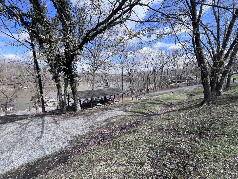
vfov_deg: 89.9
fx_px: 89
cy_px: 90
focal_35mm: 13
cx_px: 119
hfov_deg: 106.2
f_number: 1.8
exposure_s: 1/1014
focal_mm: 1.57
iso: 32
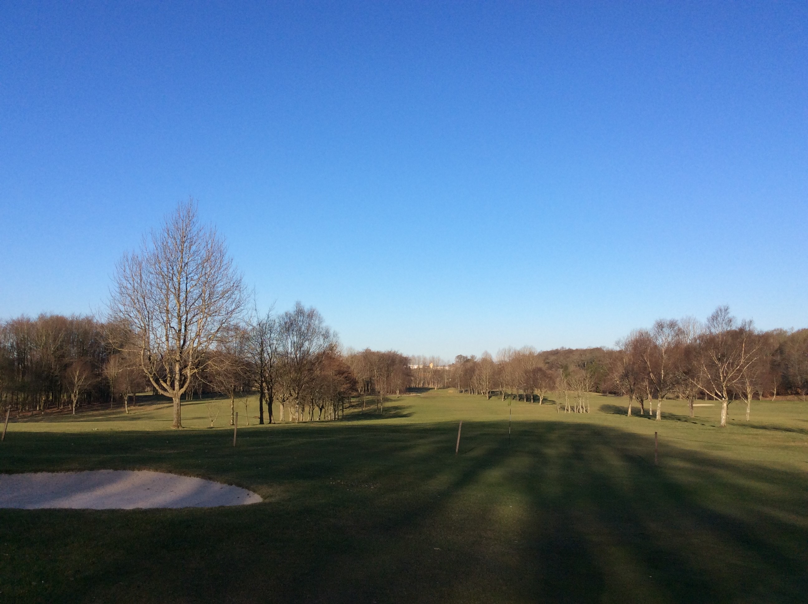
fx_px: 746
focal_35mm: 32
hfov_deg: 56.9
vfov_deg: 44.1
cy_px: 302
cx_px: 404
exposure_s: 1/1244
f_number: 2.4
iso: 32
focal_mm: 3.3
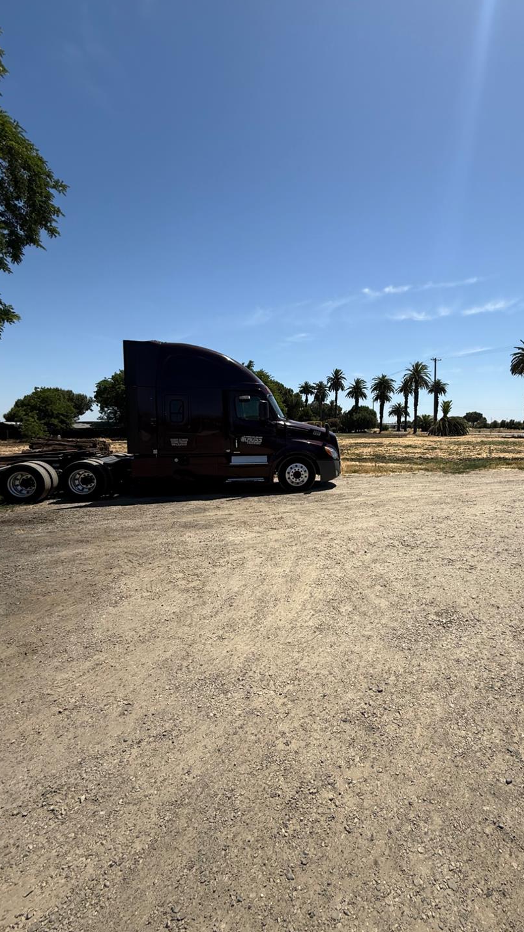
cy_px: 452
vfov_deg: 99.3
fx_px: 395
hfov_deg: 65.7
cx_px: 340
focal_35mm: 16
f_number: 2.2
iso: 50
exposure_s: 1/3460
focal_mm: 2.22
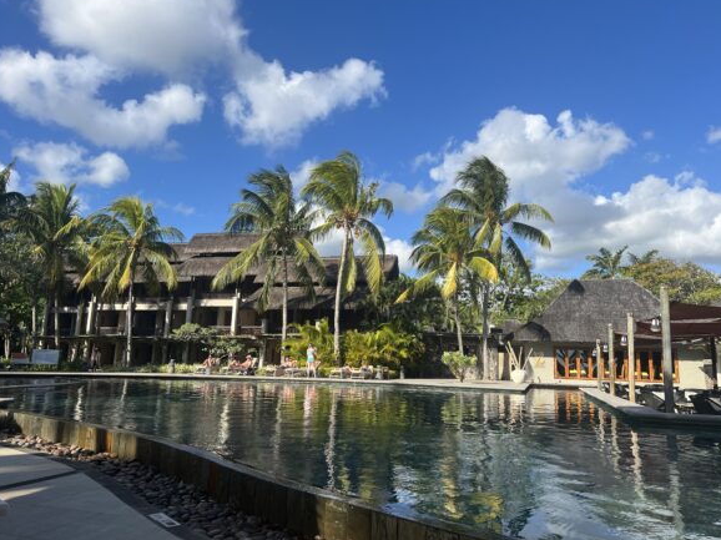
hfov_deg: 65.3
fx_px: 562
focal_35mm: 27
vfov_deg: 51.3
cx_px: 370
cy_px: 264
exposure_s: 1/3571
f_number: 1.5
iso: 50
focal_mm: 5.7
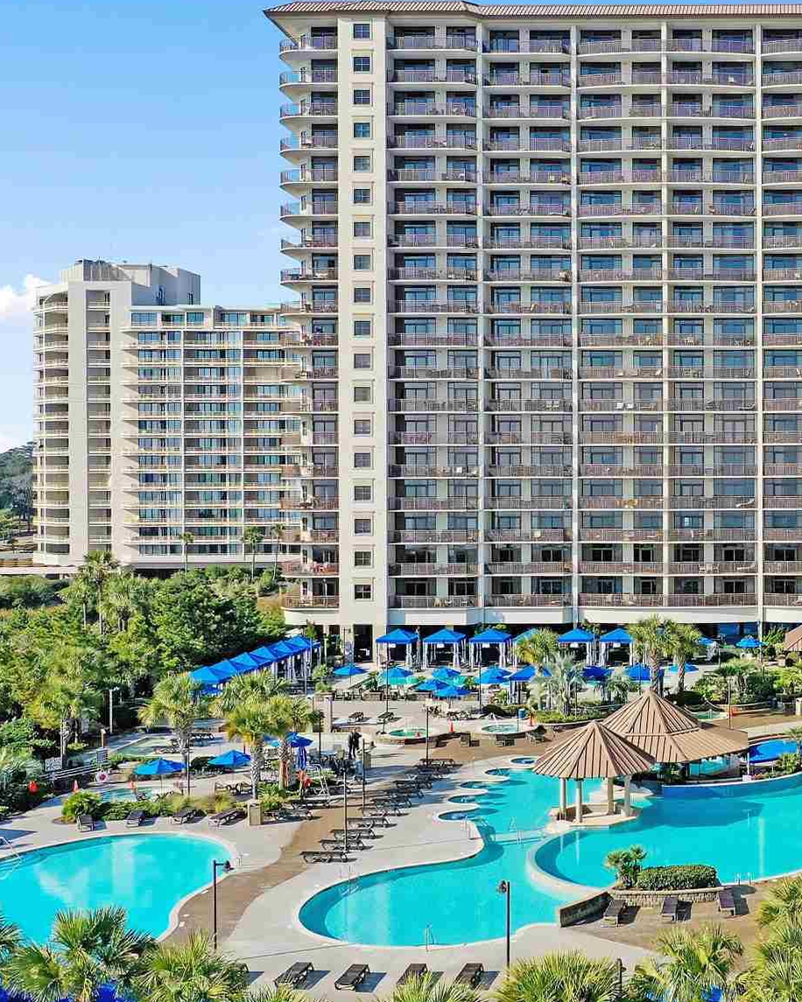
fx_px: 1394
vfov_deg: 39.5
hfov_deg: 29.8
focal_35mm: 47
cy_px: 504
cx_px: 811
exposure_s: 1/800
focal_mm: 10.26
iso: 100
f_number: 4.5
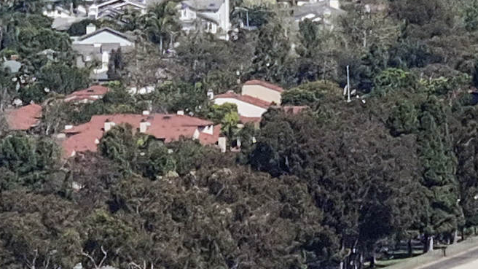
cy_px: 114
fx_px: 13967
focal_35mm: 1102
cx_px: 517
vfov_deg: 1.1
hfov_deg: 2.0
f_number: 3.4
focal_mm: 30.71
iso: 100
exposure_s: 1/1000
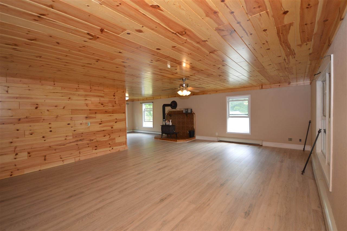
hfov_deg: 100.4
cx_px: 174
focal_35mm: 15
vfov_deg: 77.2
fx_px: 144
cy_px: 116
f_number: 4.5
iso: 400
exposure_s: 1/80
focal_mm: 10
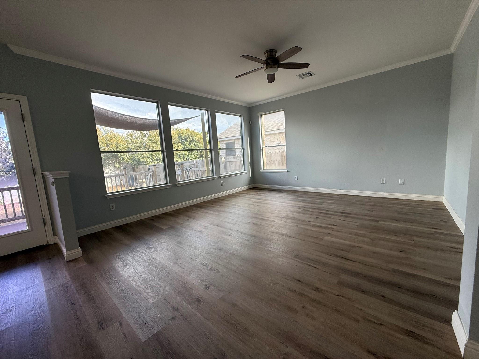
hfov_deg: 102.1
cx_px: 240
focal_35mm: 14
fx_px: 194
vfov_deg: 85.7
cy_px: 180
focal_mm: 2.22
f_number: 2.2
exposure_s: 1/99
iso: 100
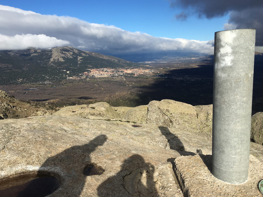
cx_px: 131
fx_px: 228
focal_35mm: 30
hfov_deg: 60.0
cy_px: 96
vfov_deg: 46.8
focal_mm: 4.15
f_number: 2.2
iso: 25
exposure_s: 1/3077
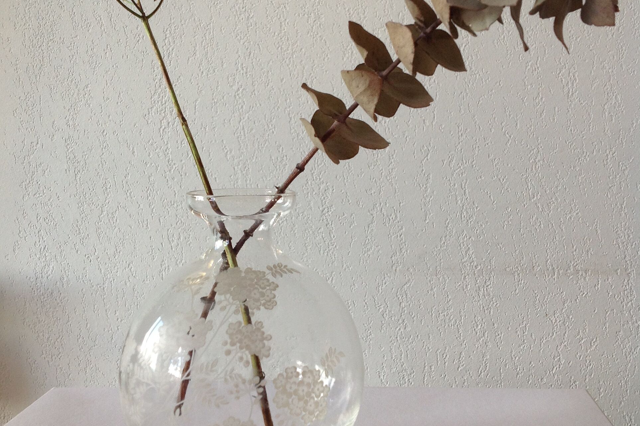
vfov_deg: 27.5
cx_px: 322
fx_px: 871
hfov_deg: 40.3
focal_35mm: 49
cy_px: 213
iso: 50
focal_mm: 4.28
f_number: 2.4
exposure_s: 1/50
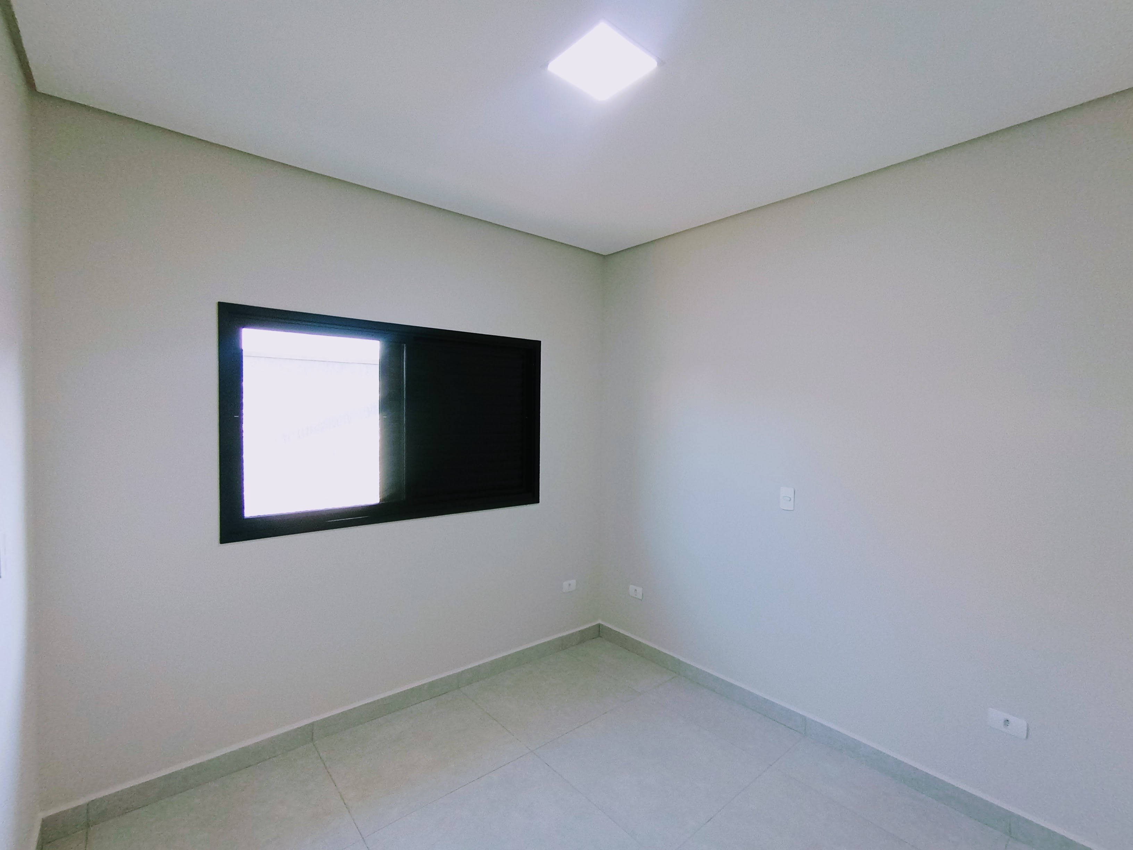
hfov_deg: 94.5
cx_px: 566
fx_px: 524
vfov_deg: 78.1
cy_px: 425
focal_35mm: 16
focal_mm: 1.65
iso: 165
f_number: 2.2
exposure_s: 1/60
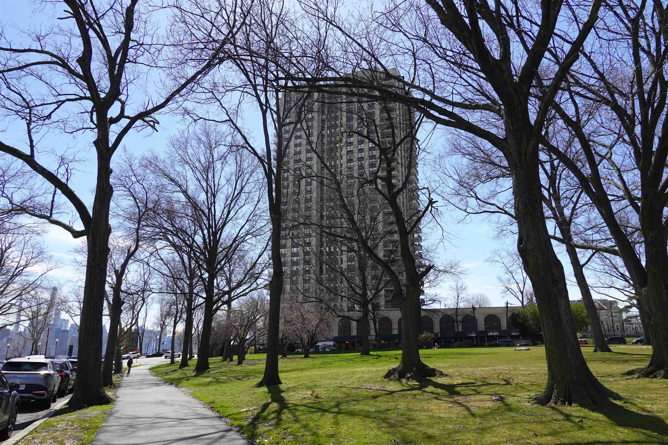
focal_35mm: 24
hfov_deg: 73.7
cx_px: 334
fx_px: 445
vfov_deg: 53.1
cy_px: 222
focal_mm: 9
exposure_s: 1/320
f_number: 5.6
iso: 100
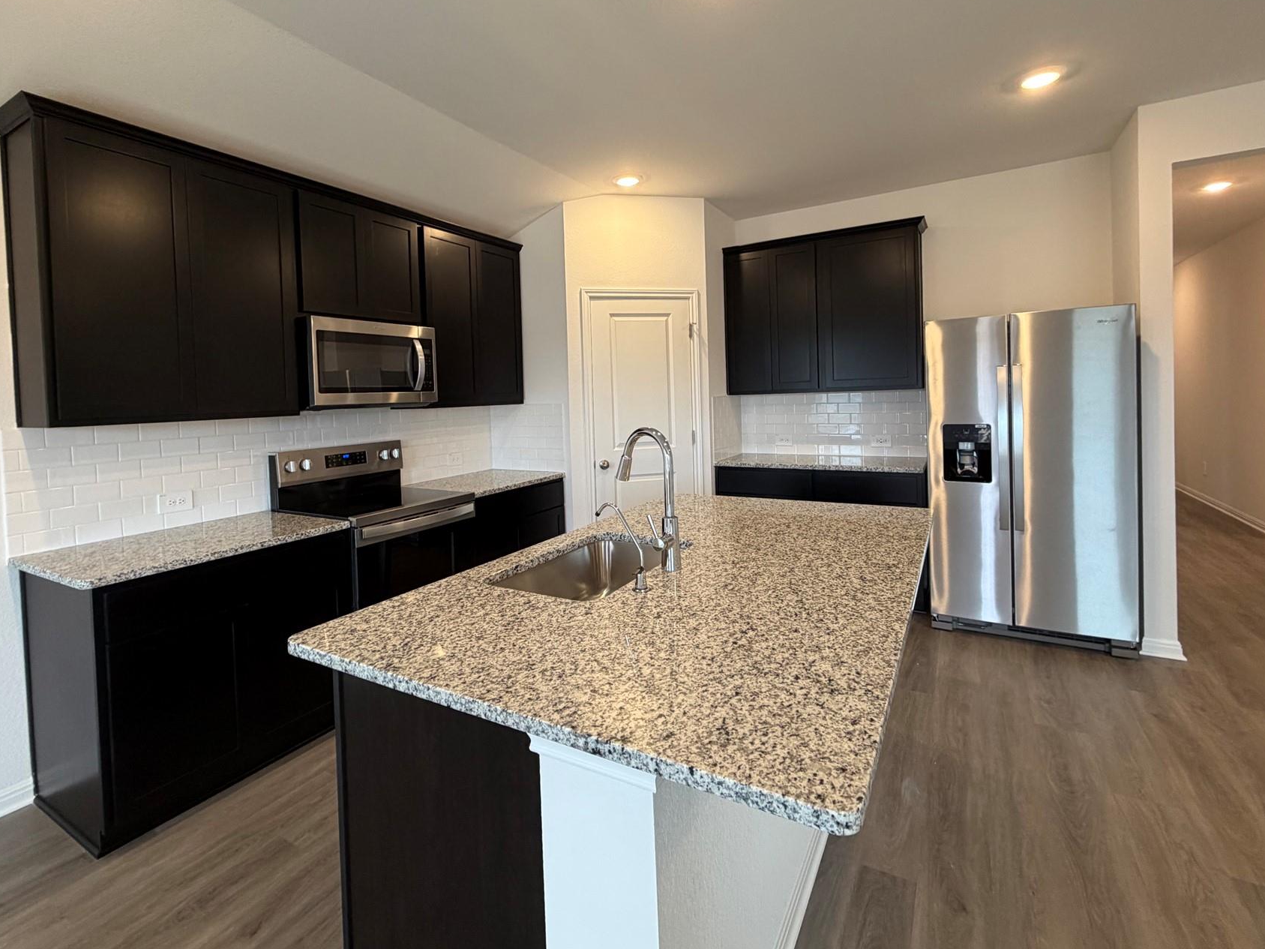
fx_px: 621
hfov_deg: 90.9
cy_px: 410
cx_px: 591
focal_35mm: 17
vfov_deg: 74.3
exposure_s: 1/60
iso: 200
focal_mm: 2.22
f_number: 2.2
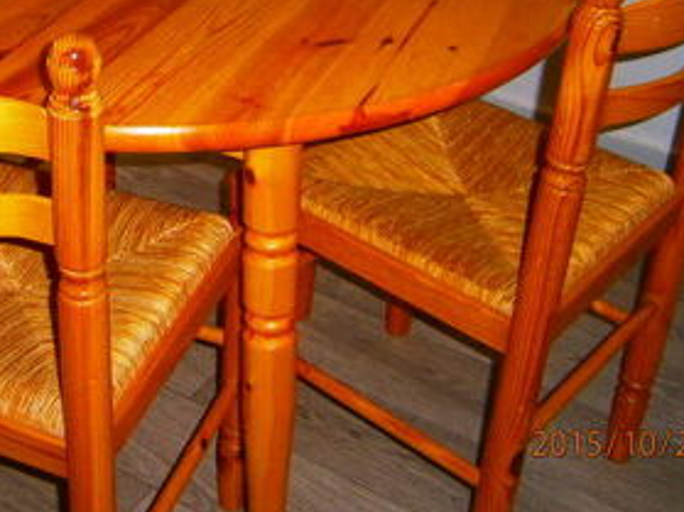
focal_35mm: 62
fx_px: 1225
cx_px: 196
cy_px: 96
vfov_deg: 23.3
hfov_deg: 30.8
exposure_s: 1/40
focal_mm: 6.4
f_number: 3.1
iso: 125
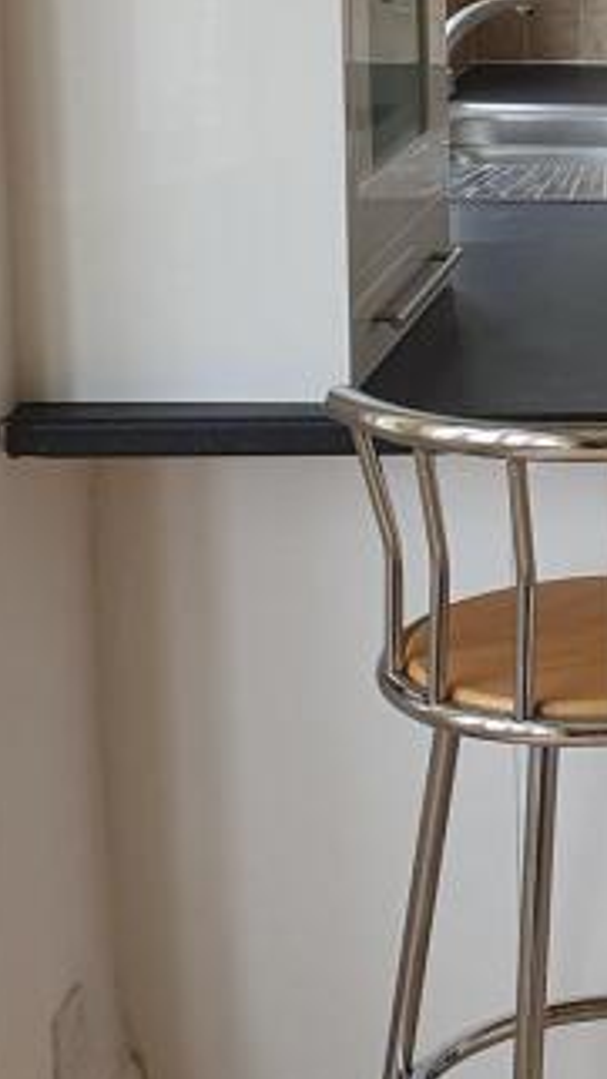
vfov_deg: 23.1
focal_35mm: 90
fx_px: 2577
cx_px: 1107
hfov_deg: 12.3
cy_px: 131
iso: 64
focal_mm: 4.32
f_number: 2.4
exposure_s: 1/100
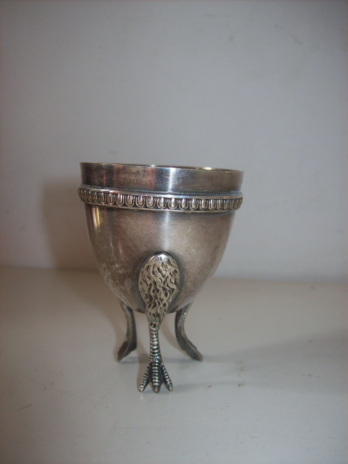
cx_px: 174
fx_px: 483
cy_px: 232
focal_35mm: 36
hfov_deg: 39.6
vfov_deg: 51.4
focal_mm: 6
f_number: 2.7
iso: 80
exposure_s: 1/64
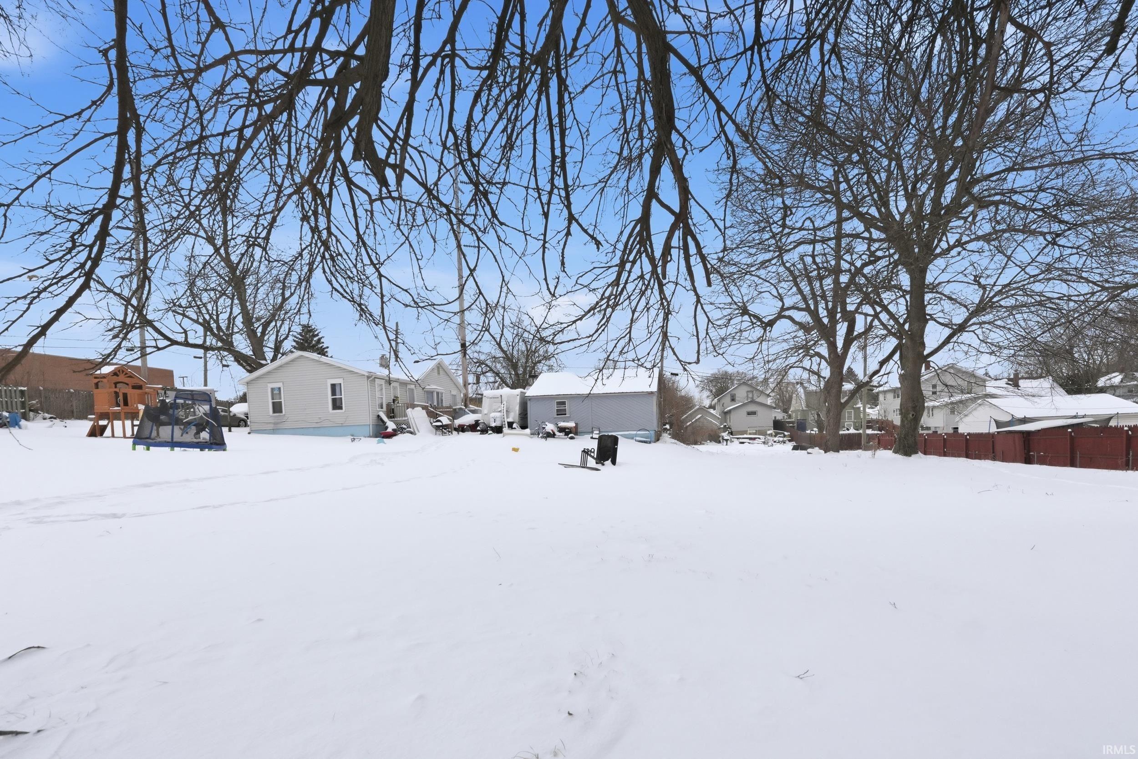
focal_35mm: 15
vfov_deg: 77.3
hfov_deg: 100.4
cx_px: 569
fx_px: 474
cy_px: 380
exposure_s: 1/4000
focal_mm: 10
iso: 800
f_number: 6.3
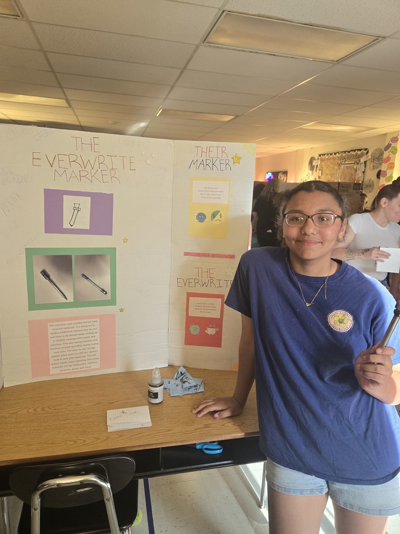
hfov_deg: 58.9
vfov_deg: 73.9
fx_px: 354
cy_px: 267
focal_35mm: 23
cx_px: 200
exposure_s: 1/120
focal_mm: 5.4
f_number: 1.8
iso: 200
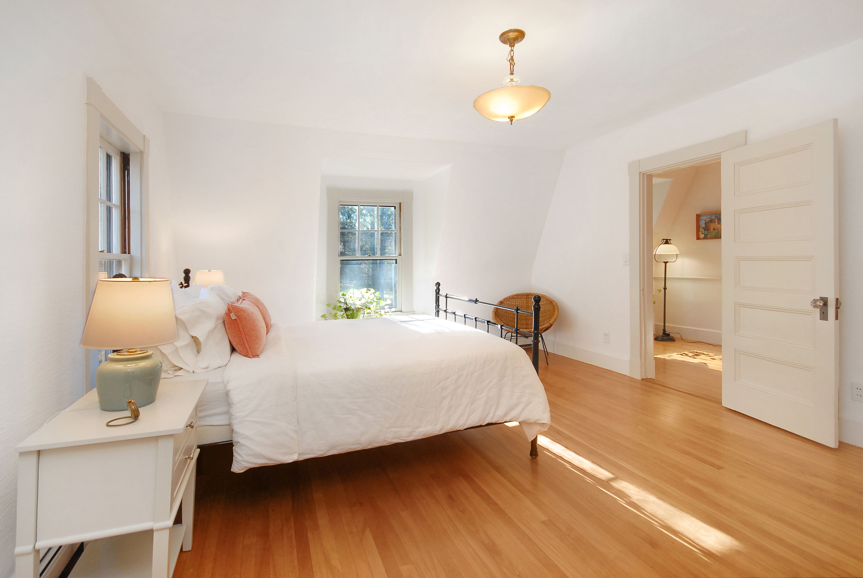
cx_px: 432
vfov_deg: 72.2
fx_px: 396
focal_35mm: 16
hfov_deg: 94.9
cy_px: 289
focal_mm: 11
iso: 400
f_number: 5.6
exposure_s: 1/40
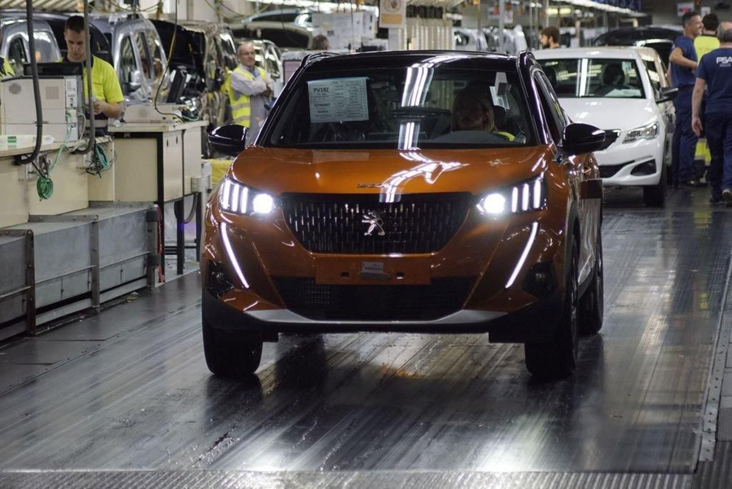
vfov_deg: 6.8
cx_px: 366
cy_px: 244
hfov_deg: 10.2
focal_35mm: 202
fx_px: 4120
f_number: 5.6
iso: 2000
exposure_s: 1/250
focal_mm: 135
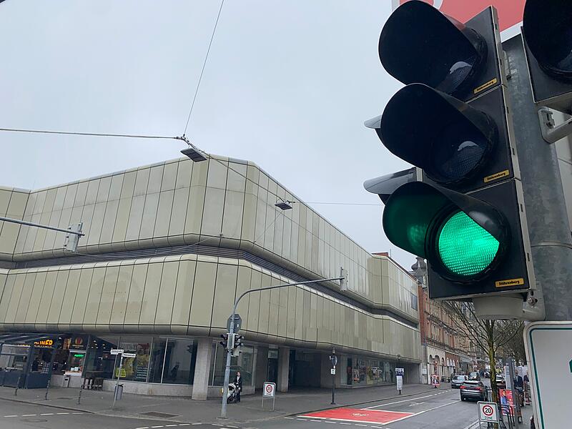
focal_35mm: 26
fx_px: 430
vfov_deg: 53.1
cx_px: 286
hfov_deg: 67.3
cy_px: 214
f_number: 1.8
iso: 32
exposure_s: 1/898
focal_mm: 4.25
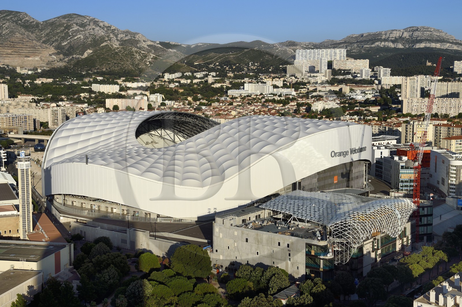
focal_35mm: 52
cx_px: 231
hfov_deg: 38.2
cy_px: 154
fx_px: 667
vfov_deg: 25.9
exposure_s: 1/320
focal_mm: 52
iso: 200
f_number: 16
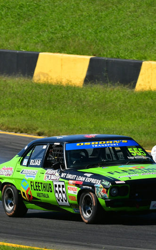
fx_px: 4855
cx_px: 91
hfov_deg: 1.8
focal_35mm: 713
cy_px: 125
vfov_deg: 2.9
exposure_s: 1/640
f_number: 13
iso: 500
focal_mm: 310
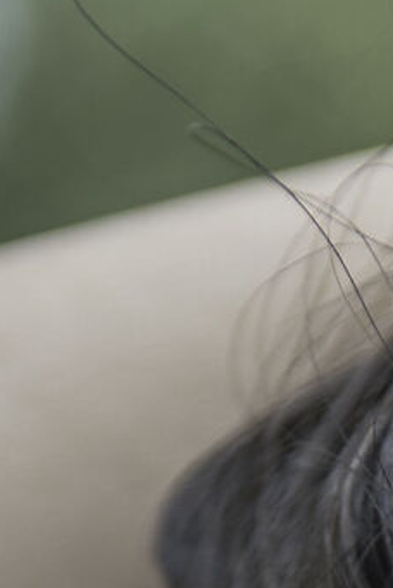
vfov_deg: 4.5
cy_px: 1859
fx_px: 7124
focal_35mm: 436
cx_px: 1055
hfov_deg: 3.1
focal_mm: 62
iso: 125
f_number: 4.5
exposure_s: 1/125
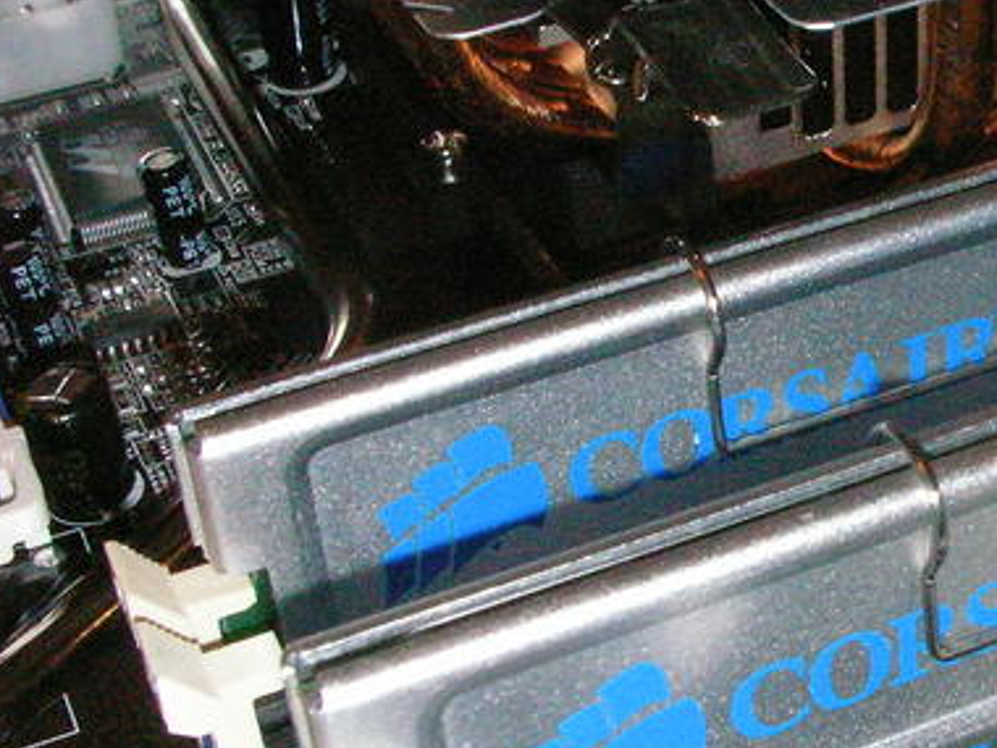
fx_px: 2304
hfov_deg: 23.4
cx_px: 1000
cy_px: 262
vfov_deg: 18.4
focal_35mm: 80
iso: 400
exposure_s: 1/40
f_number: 5.6
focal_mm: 6.3
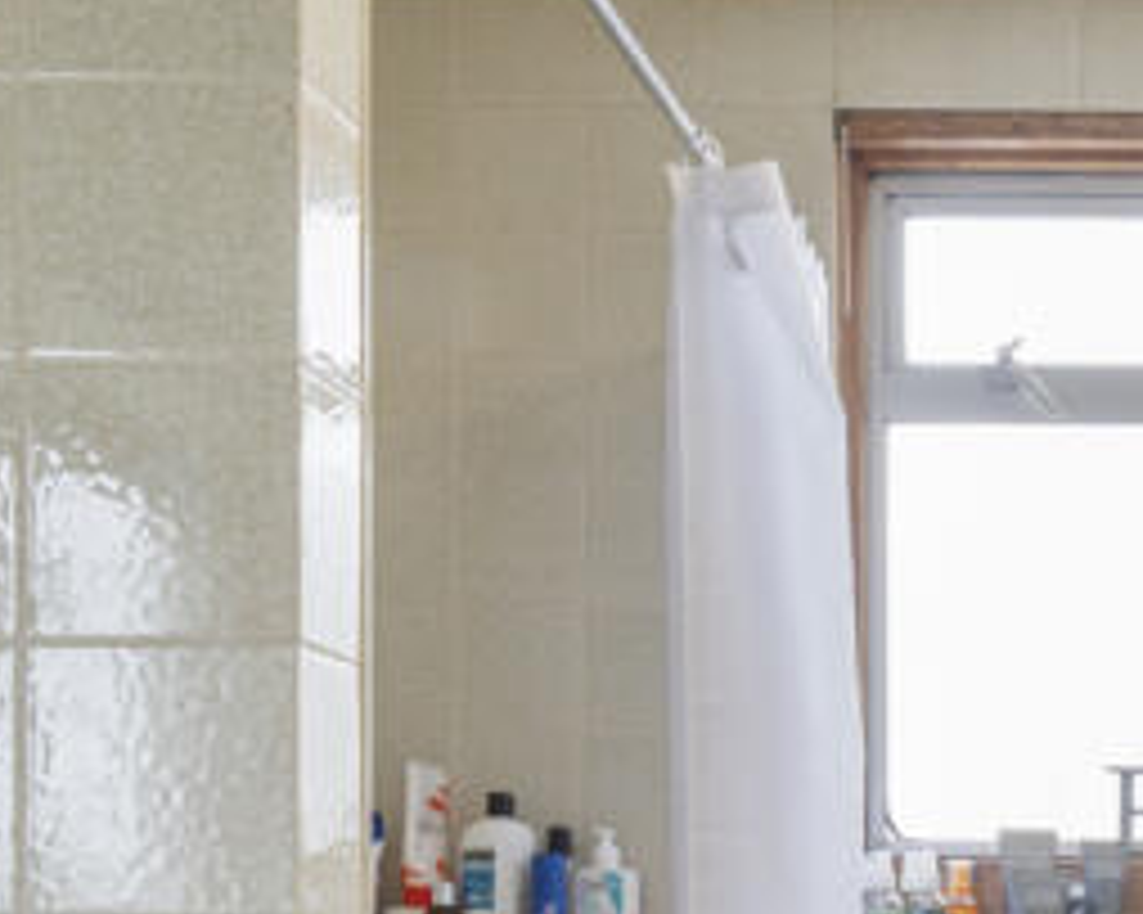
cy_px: 1011
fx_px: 1792
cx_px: 1300
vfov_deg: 26.3
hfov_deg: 30.9
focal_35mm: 53
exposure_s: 1/1.67
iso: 200
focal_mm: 14
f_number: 16
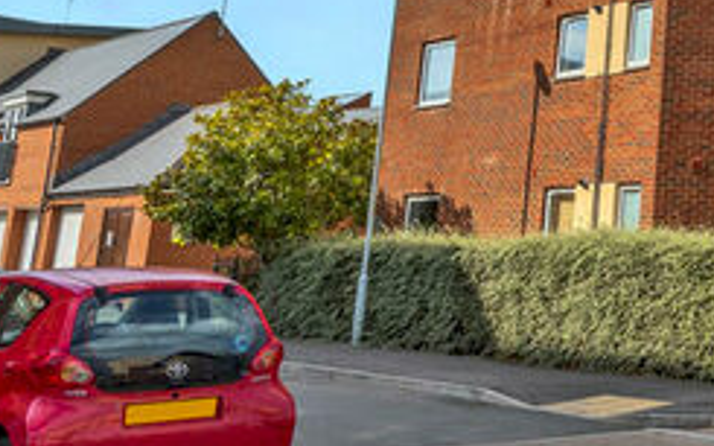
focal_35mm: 67
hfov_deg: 26.1
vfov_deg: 18.5
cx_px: 930
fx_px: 1303
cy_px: -82
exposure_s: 1/400
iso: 250
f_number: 9
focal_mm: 23
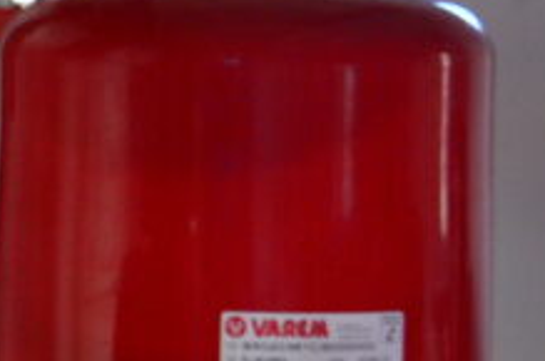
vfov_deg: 7.4
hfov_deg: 10.7
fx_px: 2776
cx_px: -333
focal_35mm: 184
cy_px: 118
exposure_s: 1/125
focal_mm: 35
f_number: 5.6
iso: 800
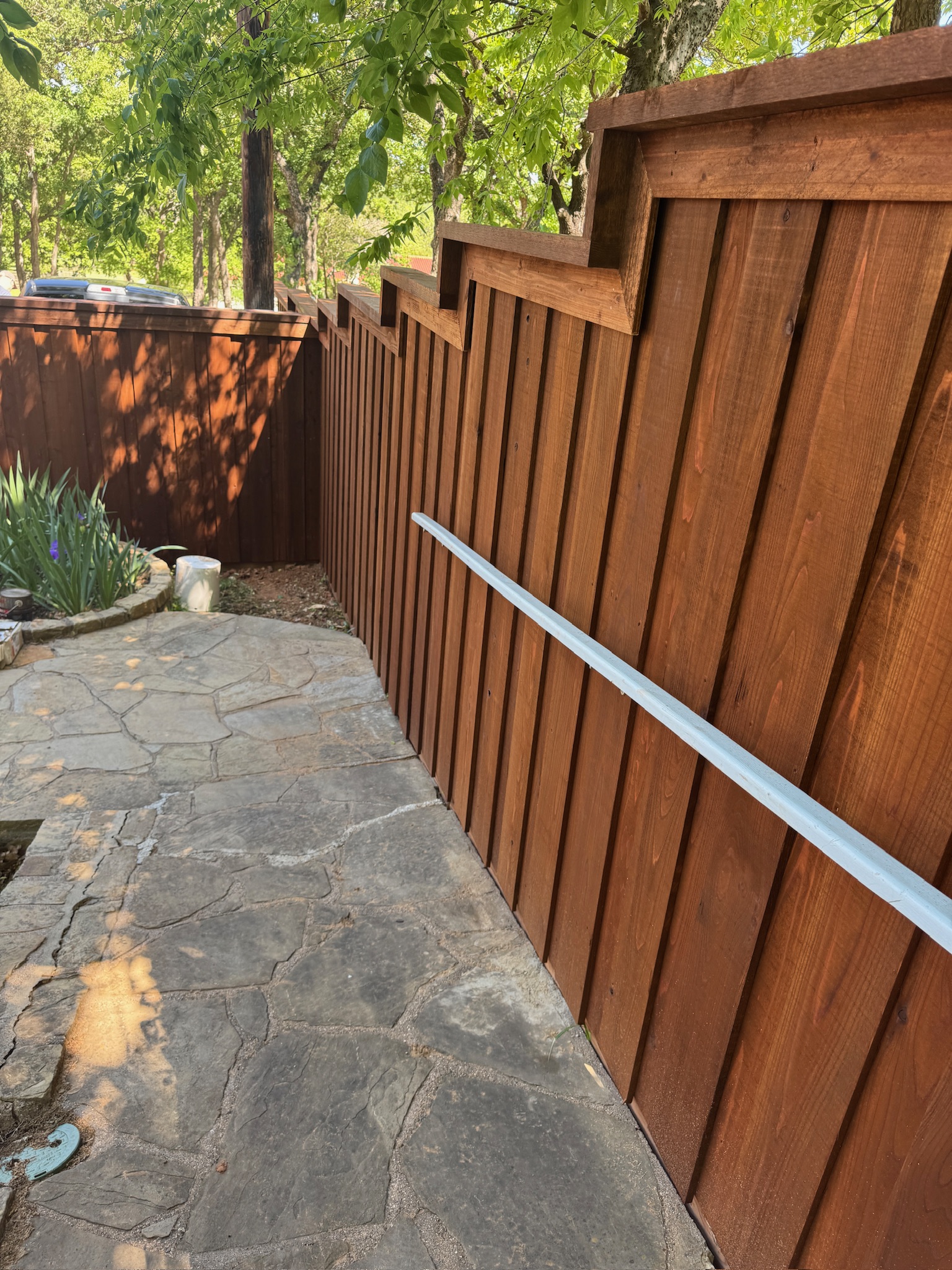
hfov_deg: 56.8
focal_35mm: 24
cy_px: 635
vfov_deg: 71.6
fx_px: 880
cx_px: 476
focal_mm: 6.76
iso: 64
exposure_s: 1/121
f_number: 1.78
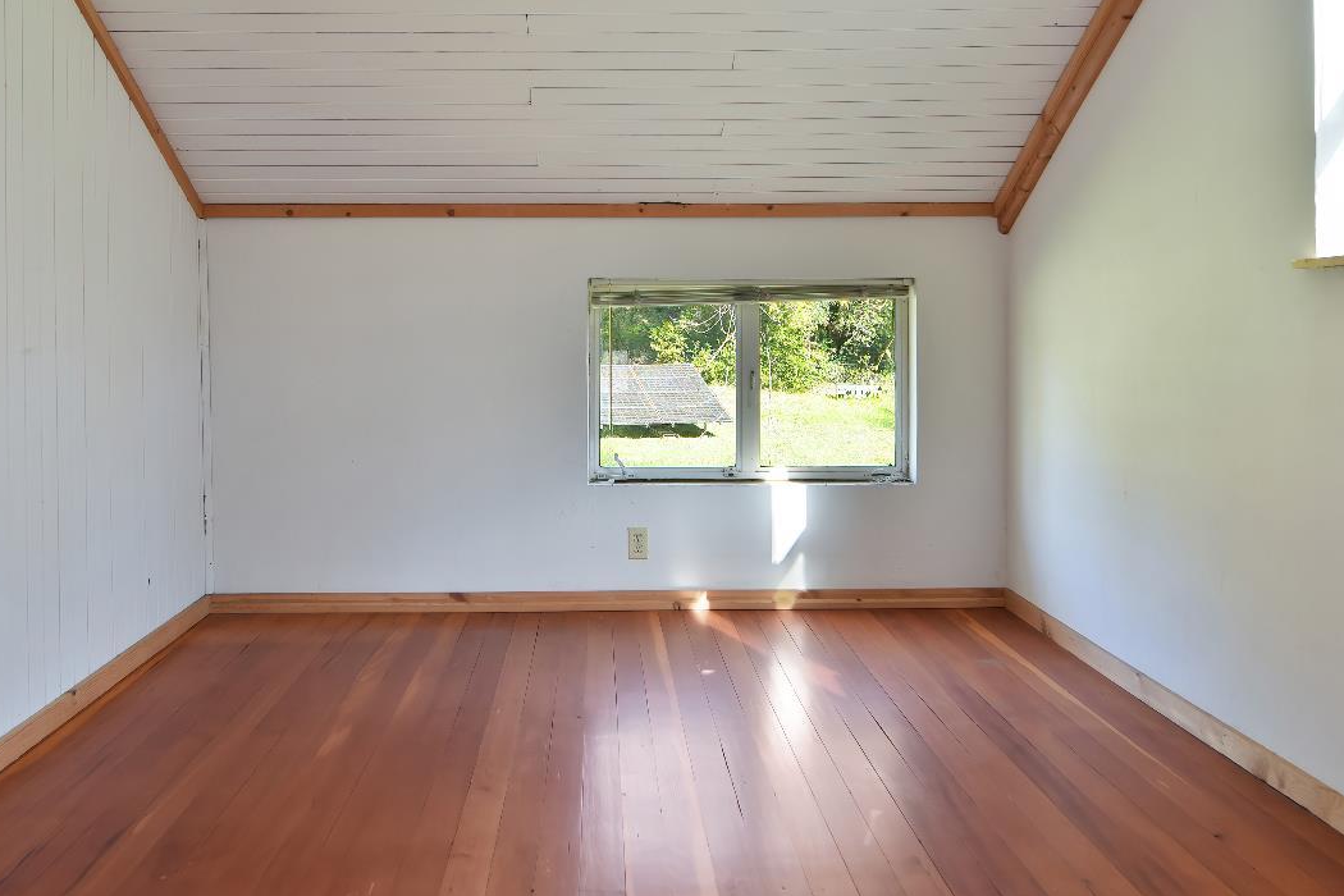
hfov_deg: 61.8
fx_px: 1120
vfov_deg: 43.4
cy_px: 351
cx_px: 595
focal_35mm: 30
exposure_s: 1/50
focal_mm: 14
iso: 100
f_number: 3.5
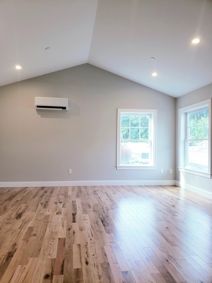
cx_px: 106
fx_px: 212
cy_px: 142
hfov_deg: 53.1
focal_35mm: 26
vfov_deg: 67.3
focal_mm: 4.3
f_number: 2.4
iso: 64
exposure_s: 1/60
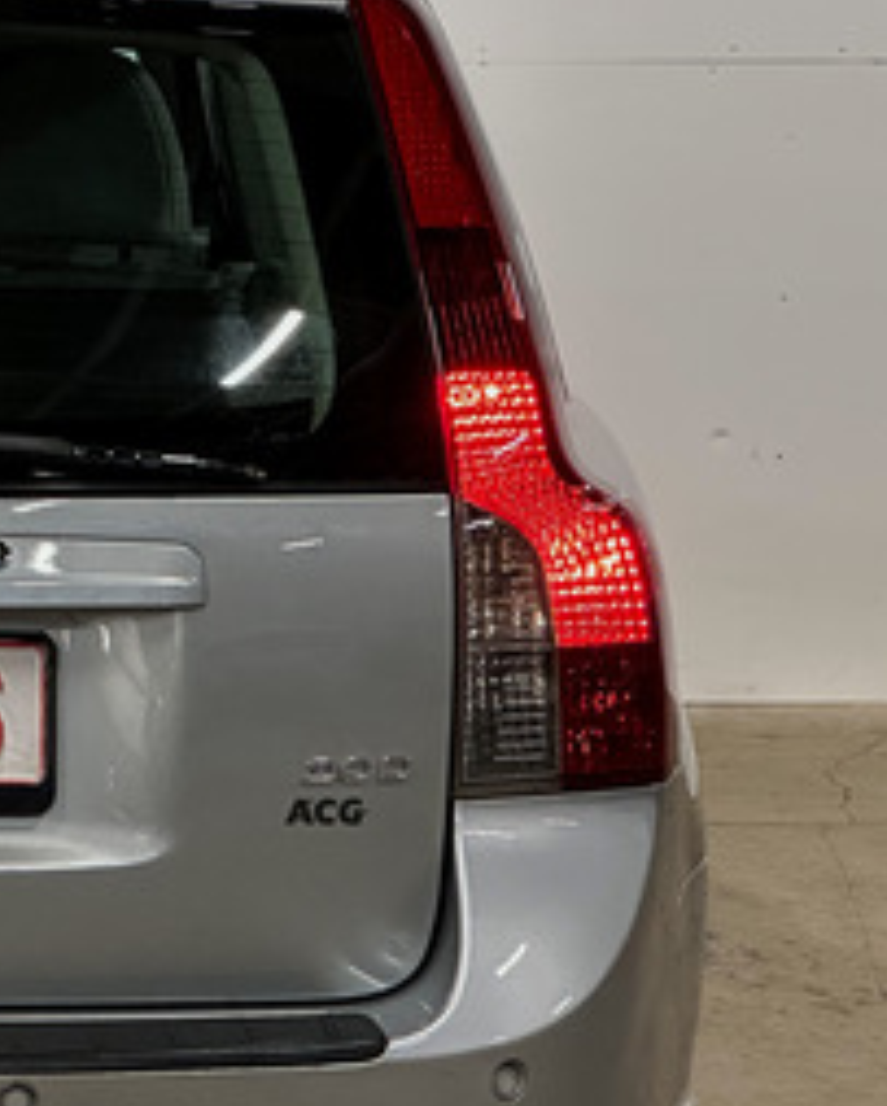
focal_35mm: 178
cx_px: -367
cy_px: 551
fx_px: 5830
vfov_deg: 10.8
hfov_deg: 8.5
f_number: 2.8
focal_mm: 9
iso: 400
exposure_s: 1/50
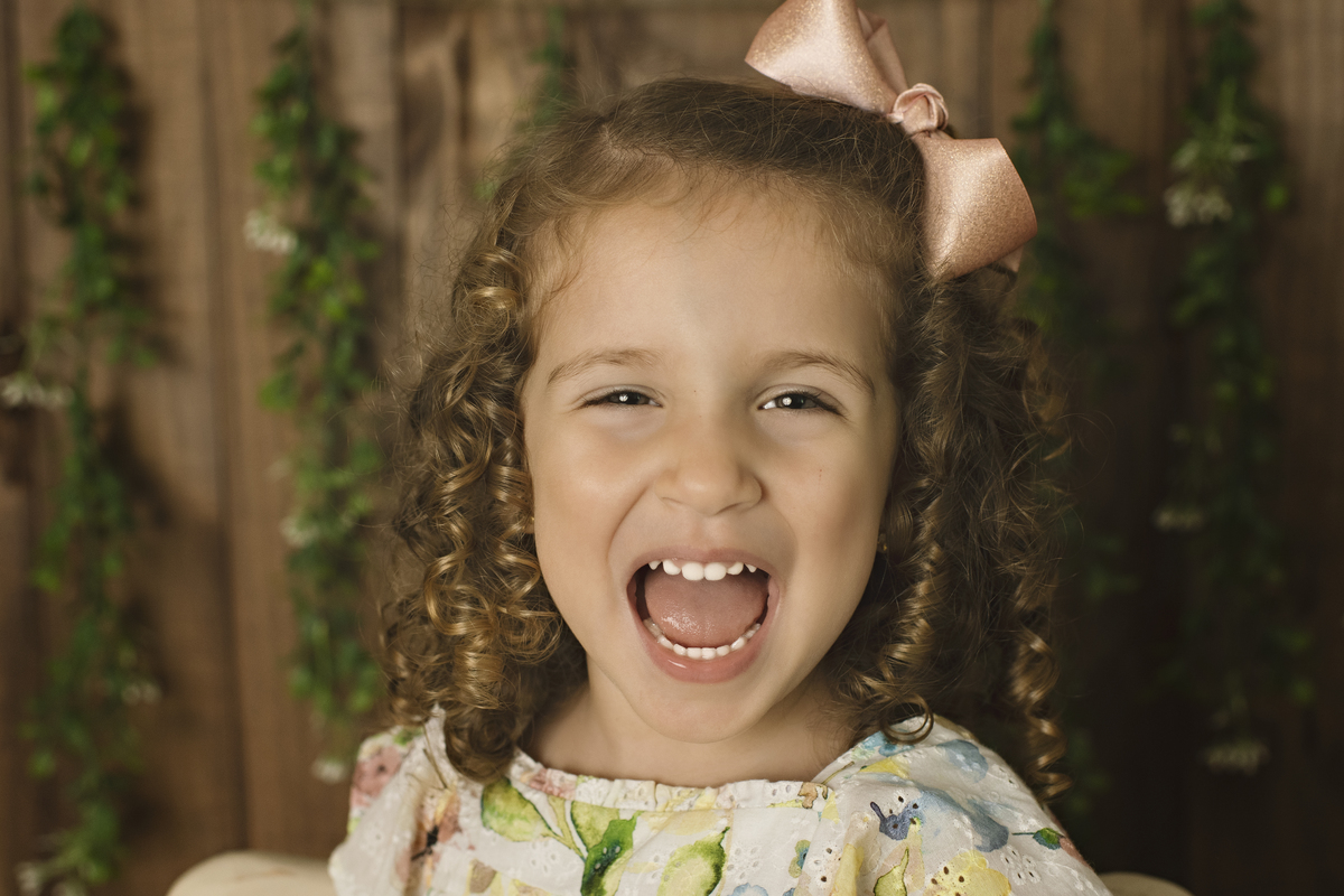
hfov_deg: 37.9
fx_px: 1960
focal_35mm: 52
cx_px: 672
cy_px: 448
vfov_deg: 25.8
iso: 640
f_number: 3.5
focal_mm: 35
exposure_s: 1/200
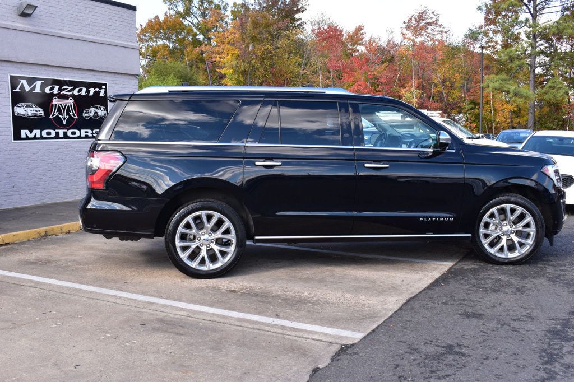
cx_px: 287
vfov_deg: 35.5
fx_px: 598
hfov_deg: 51.3
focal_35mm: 38
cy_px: 191
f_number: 10
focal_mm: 25
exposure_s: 1/160
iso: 400
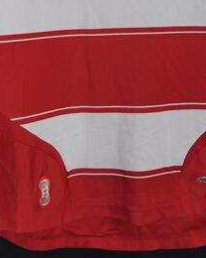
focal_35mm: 69
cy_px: 9
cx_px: 128
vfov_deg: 26.3
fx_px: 526
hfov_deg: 22.1
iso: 100
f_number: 1.6
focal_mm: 6.57
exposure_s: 1/40
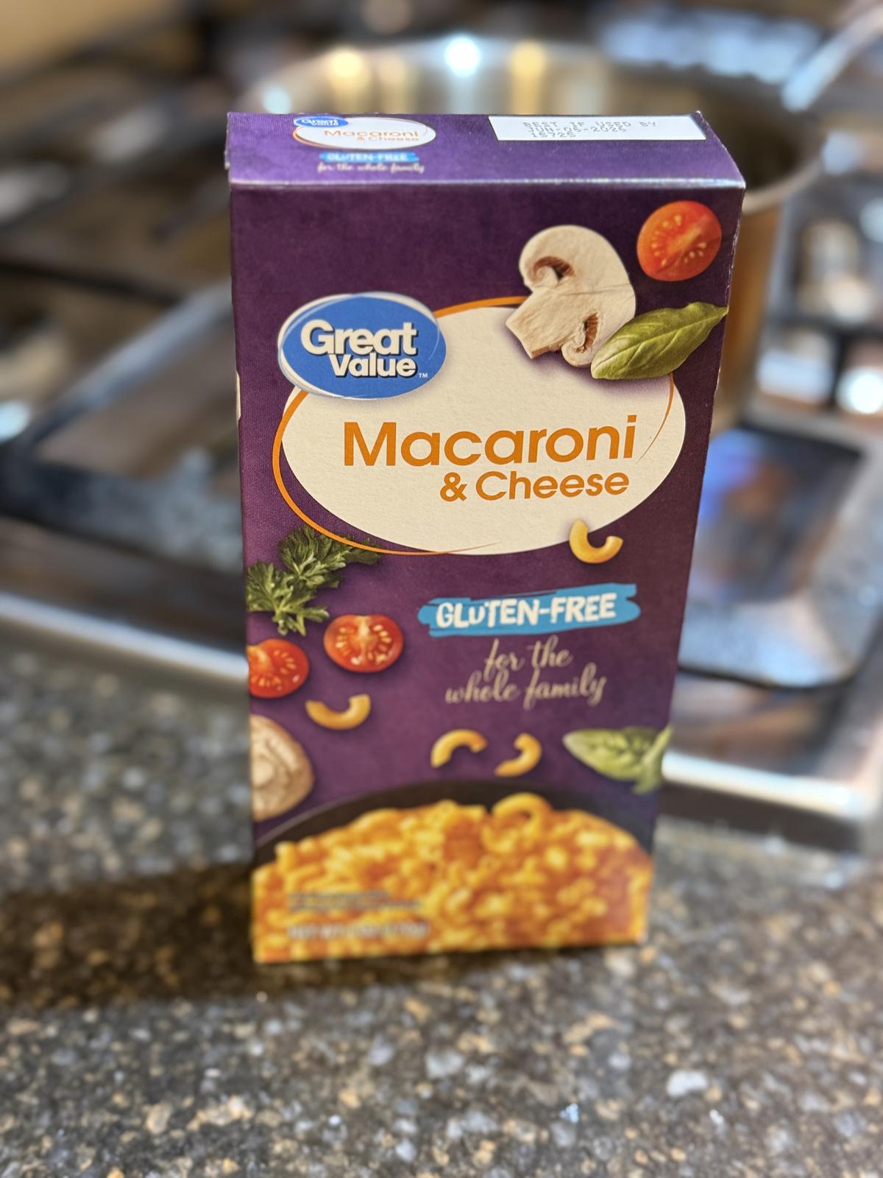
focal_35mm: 48
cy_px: 589
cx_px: 442
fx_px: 1633
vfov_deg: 39.7
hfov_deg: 30.3
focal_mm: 6.76
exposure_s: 1/40
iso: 250
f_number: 1.78
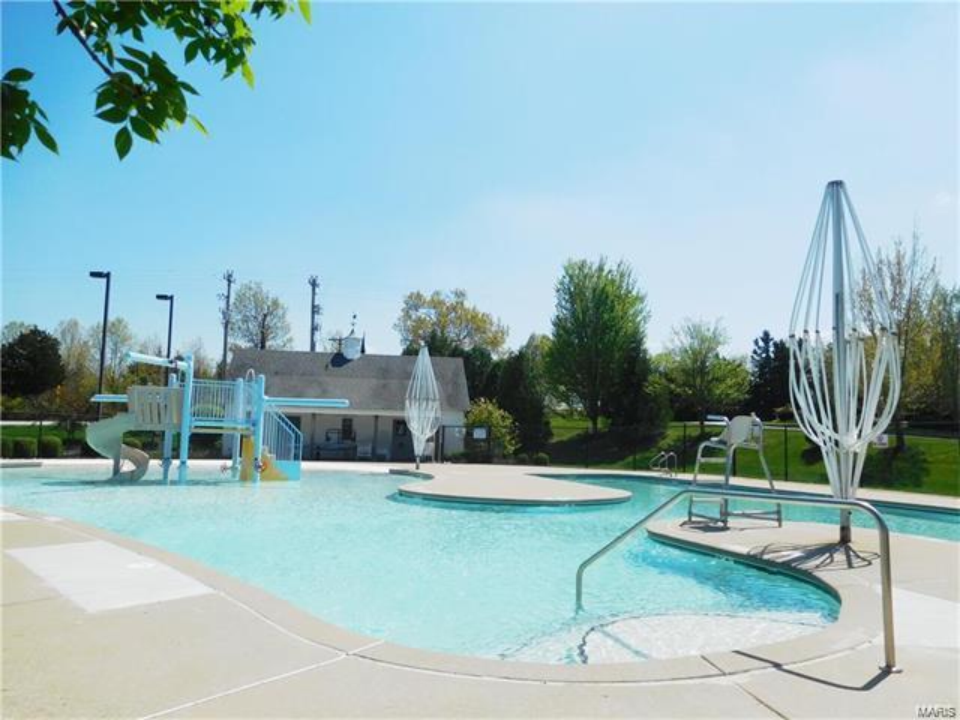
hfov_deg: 69.4
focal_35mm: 25
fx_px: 693
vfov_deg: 54.9
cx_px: 480
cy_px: 360
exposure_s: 1/800
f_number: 6.8
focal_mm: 4.5
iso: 125
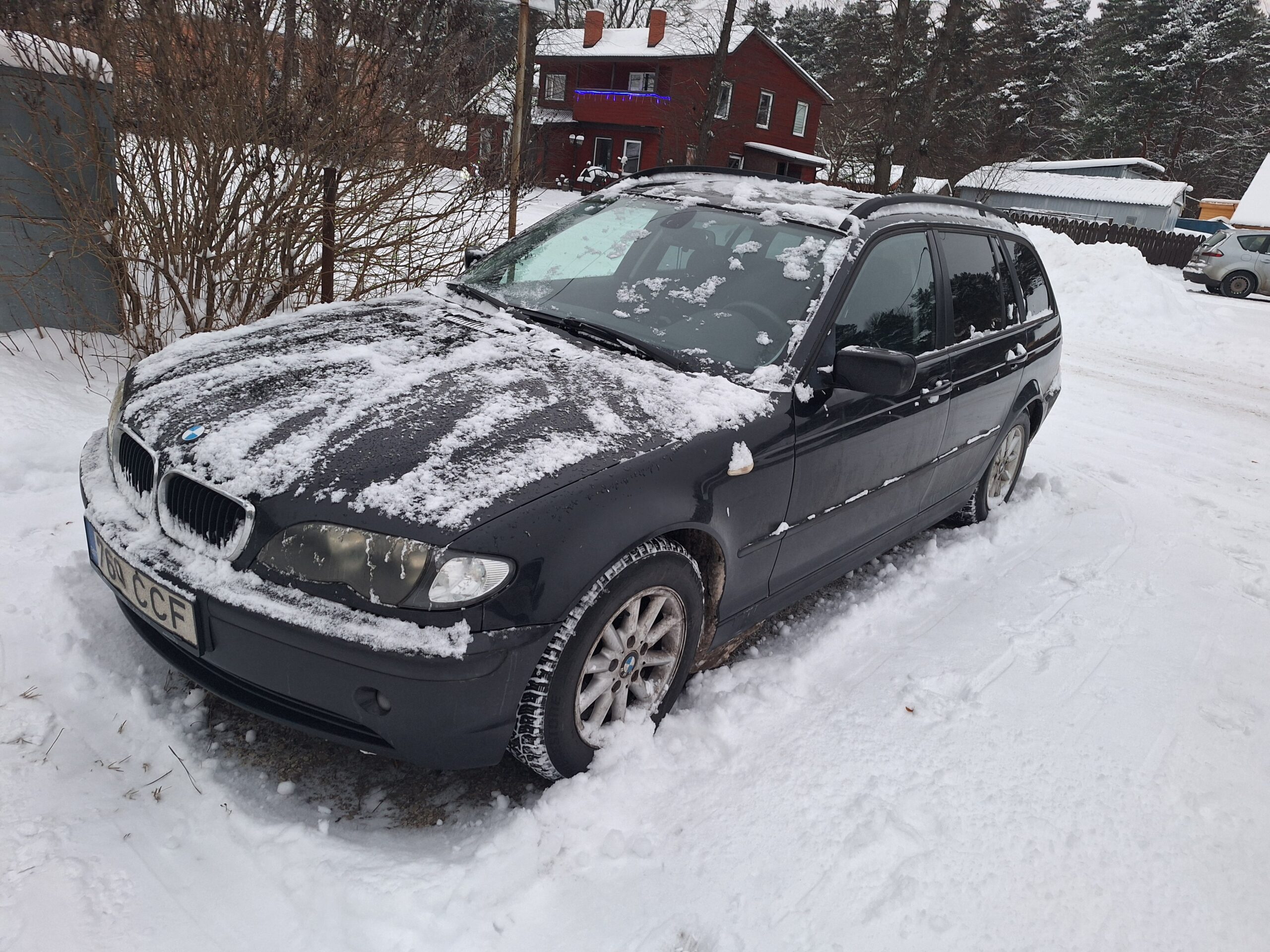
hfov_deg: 73.9
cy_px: 476
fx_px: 844
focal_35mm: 23
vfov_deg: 58.9
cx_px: 635
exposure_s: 1/50
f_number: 1.8
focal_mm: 5.54
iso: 200
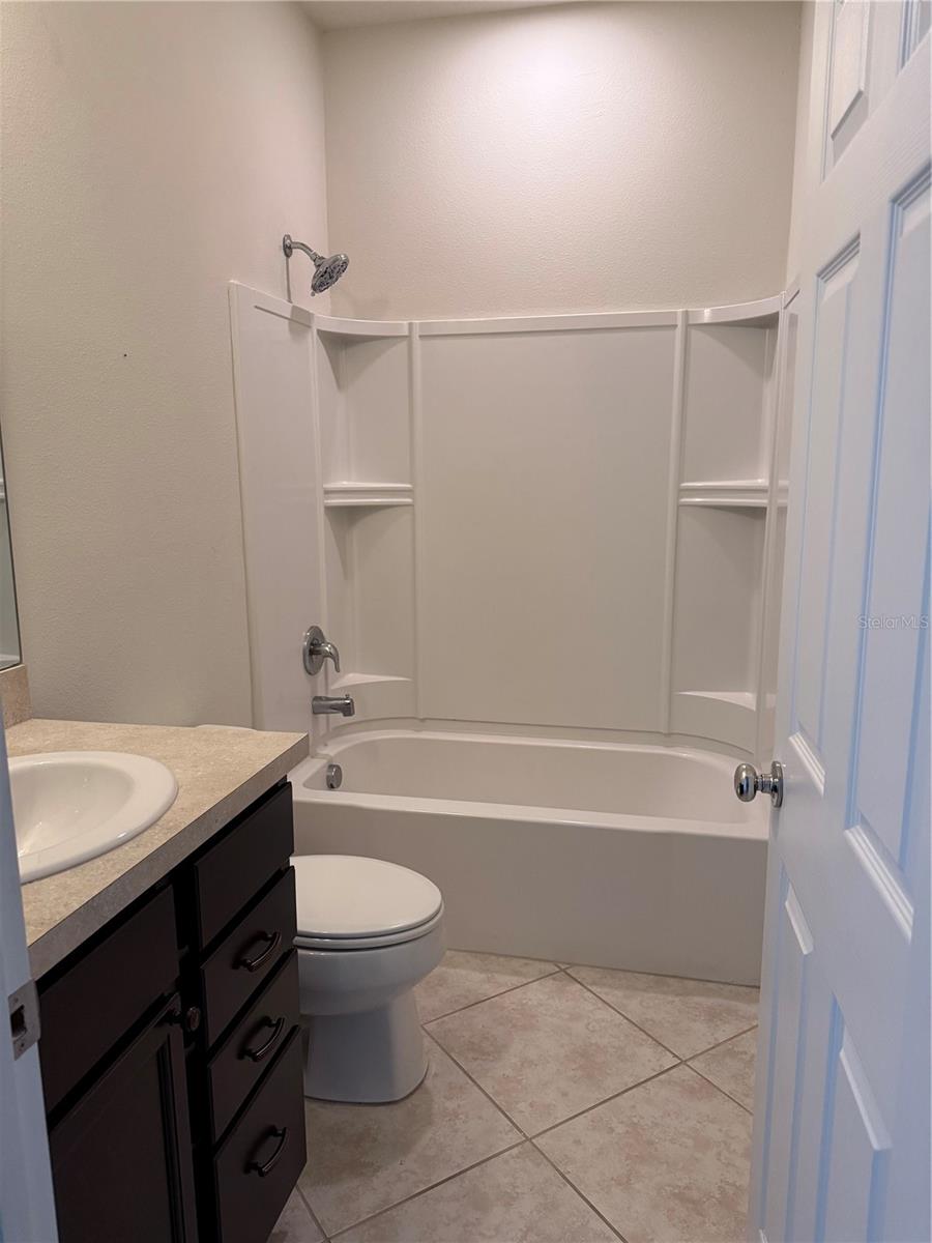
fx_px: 862
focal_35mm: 24
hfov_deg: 56.8
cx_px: 466
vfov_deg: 71.6
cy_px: 622
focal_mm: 6.76
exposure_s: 1/60
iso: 400
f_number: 1.78
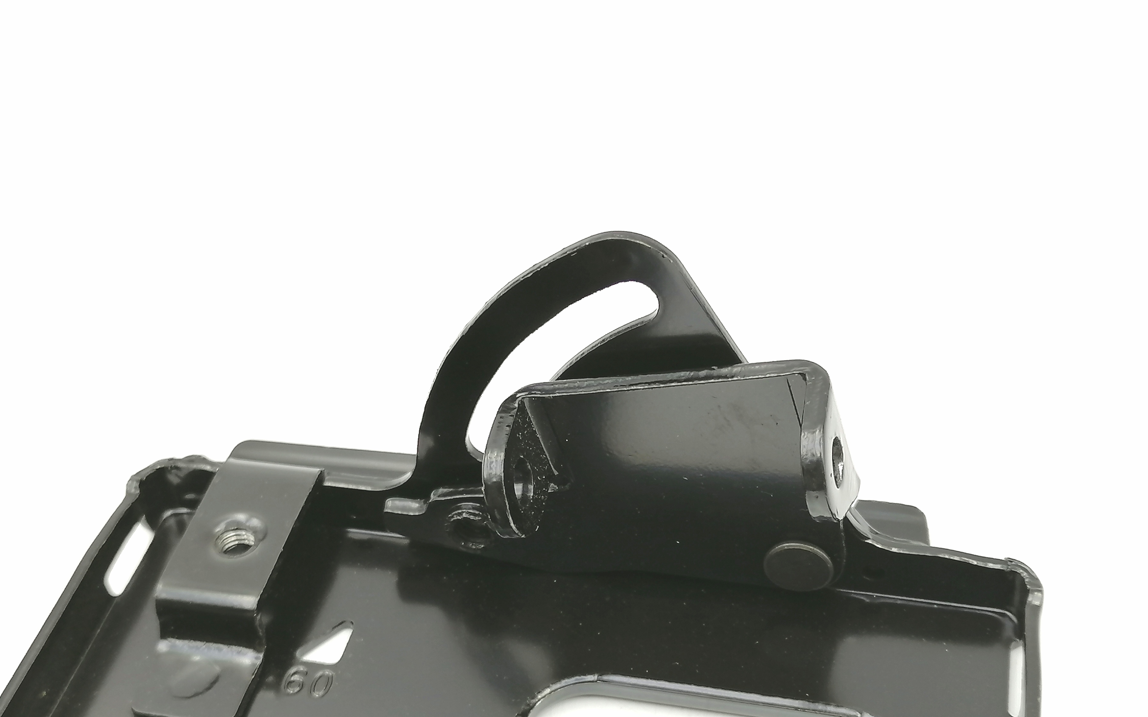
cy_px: 436
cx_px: 572
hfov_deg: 38.2
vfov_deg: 24.4
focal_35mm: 53
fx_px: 1658
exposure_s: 1/101
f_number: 1.8
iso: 50
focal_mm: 5.3
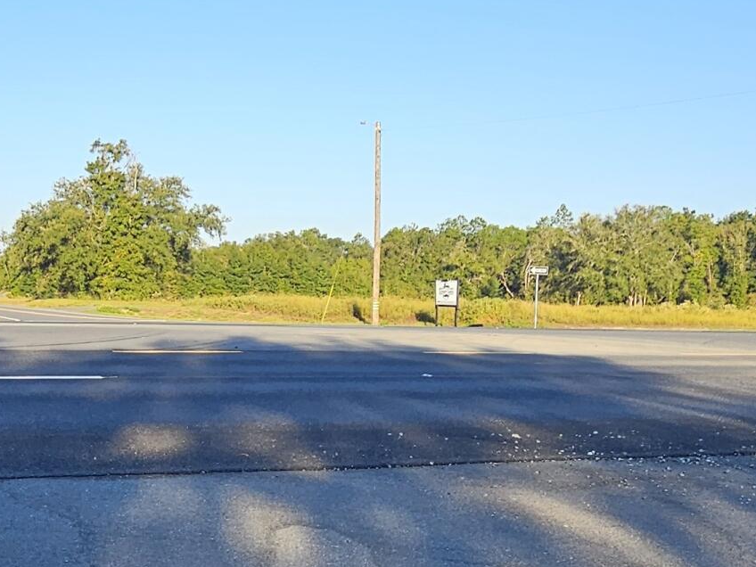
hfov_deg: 40.9
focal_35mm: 46
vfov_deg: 31.3
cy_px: 366
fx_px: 1005
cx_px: 274
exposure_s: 1/883
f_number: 2.2
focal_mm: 2.2
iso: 50
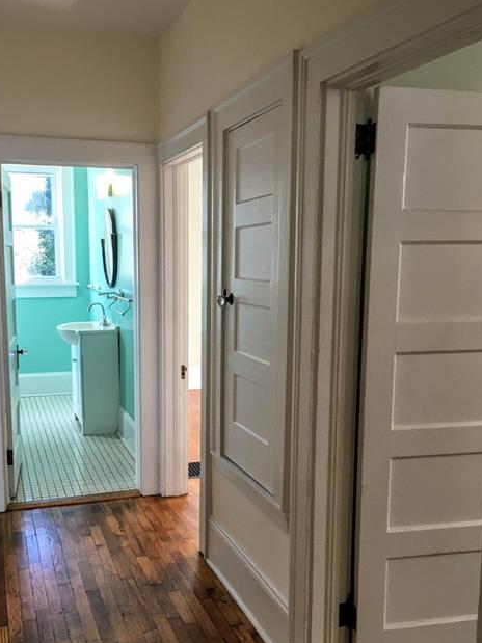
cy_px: 364
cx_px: 204
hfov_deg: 39.5
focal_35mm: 36
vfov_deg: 51.2
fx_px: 669
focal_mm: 4.15
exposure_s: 1/30
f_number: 2.2
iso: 40
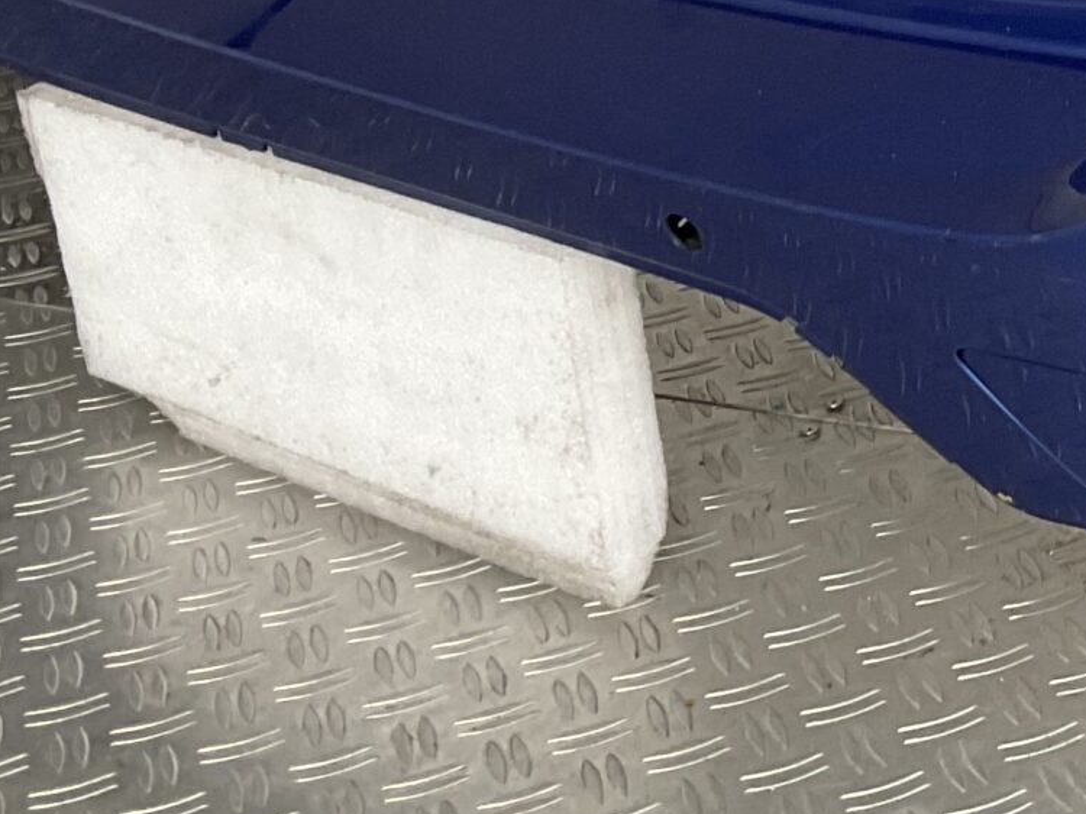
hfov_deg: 18.7
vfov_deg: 14.6
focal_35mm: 99
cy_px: -96
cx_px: 1339
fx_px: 3105
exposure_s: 1/50
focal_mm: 3
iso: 40
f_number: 1.8
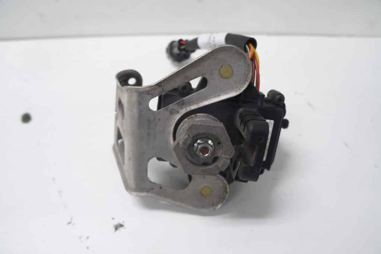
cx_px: 190
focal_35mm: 27
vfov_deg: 47.9
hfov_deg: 67.4
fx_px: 286
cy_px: 127
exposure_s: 1/60
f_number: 4.5
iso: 320
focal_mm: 18
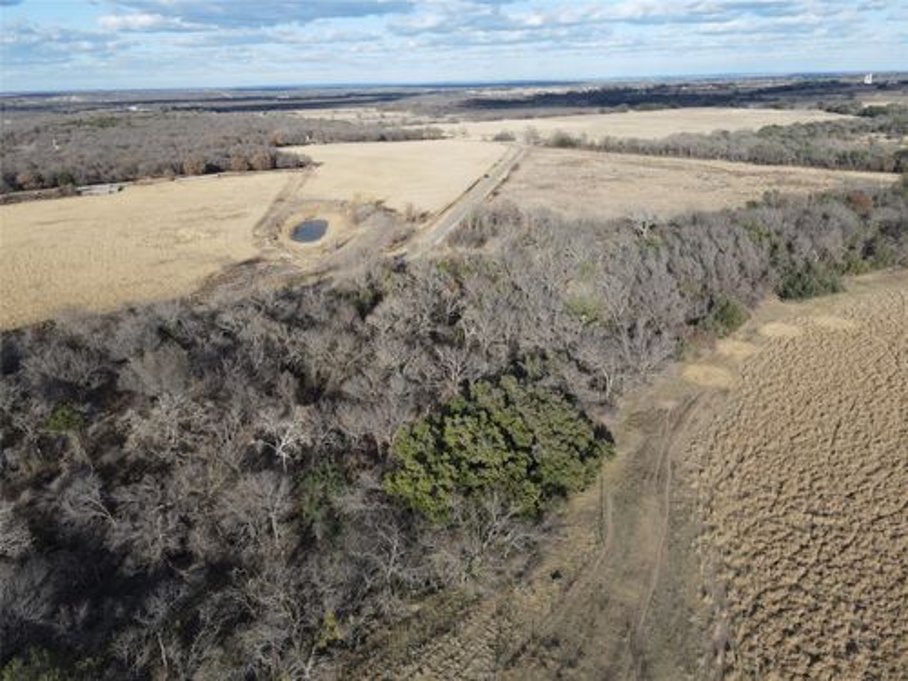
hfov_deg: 71.6
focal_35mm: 24
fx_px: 630
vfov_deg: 56.8
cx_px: 454
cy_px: 340
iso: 100
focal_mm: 4.5
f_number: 2.8
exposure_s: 1/500
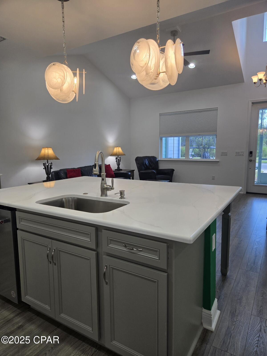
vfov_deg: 73.9
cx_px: 134
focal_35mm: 23
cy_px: 178
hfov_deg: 58.9
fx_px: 237
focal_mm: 5.4
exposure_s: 1/120
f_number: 1.8
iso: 40
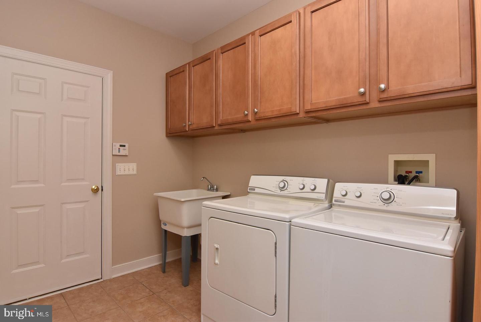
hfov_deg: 90.0
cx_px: 240
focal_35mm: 18
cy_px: 161
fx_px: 241
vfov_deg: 67.5
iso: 800
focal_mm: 12
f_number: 8
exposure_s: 1/100
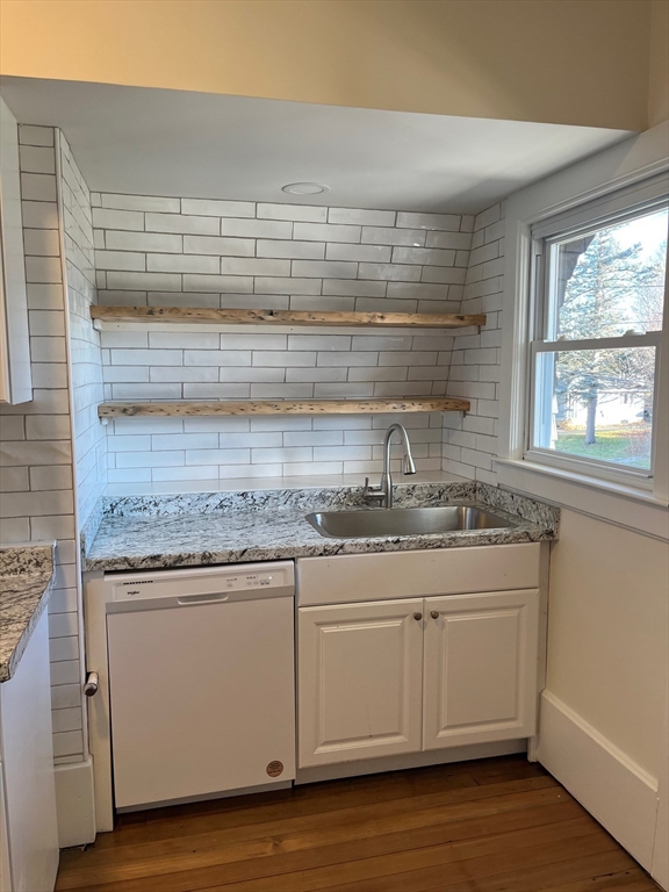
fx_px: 670
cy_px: 446
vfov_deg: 67.3
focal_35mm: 26
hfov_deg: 53.1
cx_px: 334
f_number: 1.6
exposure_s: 1/120
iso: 80
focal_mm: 5.1
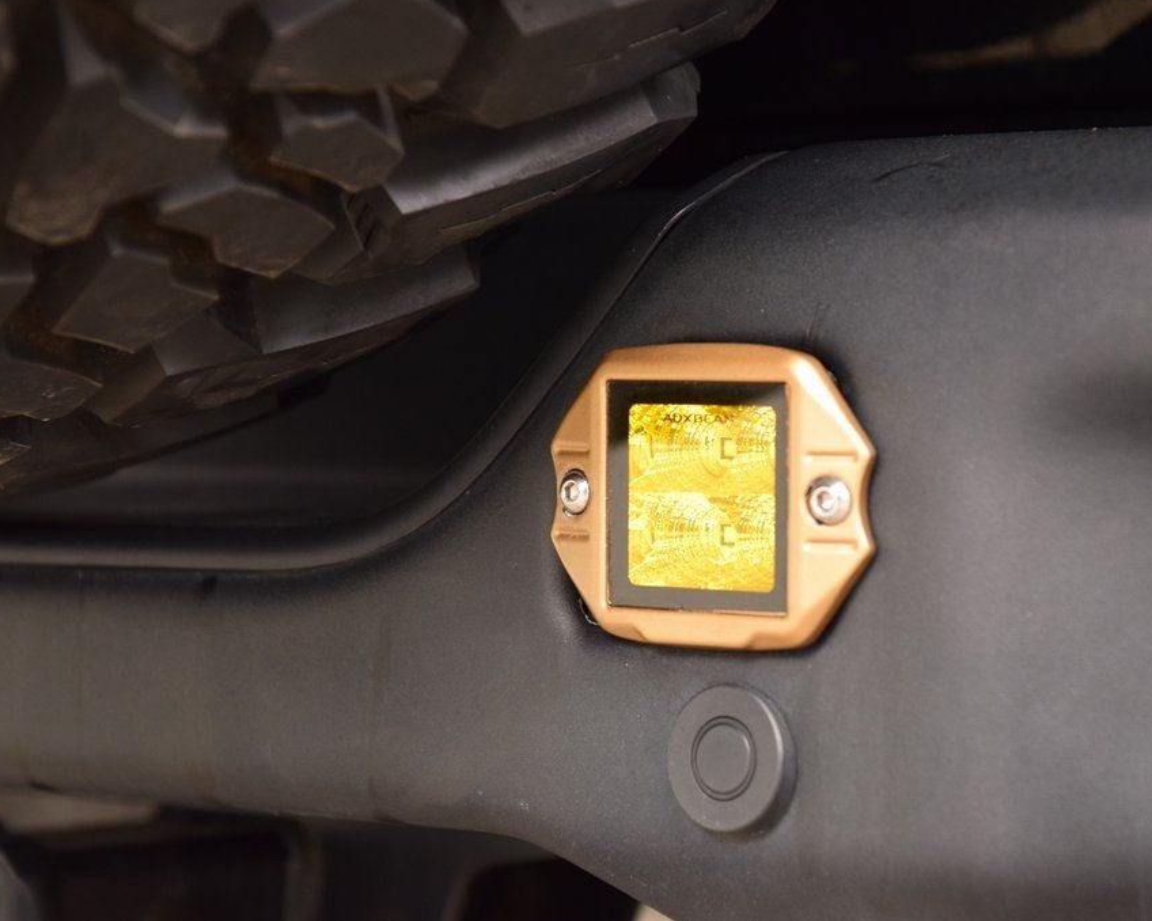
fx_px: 4056
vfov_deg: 13.0
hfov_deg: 16.2
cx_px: 660
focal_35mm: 119
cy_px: 458
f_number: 4
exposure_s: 1/30
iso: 1600
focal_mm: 70
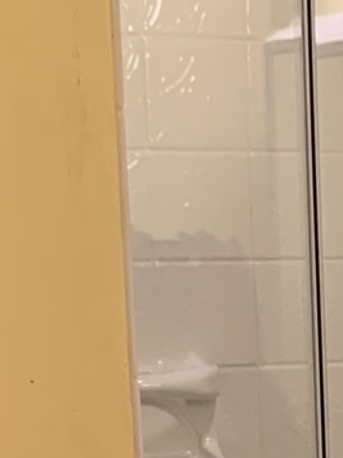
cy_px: 783
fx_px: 1983
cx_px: 554
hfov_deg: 9.5
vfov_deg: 12.2
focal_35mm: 150
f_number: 1.8
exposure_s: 1/60
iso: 80
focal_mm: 4.25
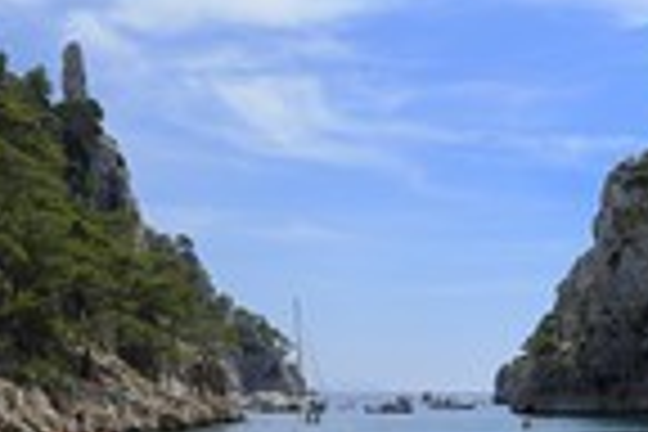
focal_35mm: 70
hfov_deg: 28.3
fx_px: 1260
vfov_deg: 18.9
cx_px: 511
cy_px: 432
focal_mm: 24
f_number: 11
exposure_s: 1/250
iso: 200
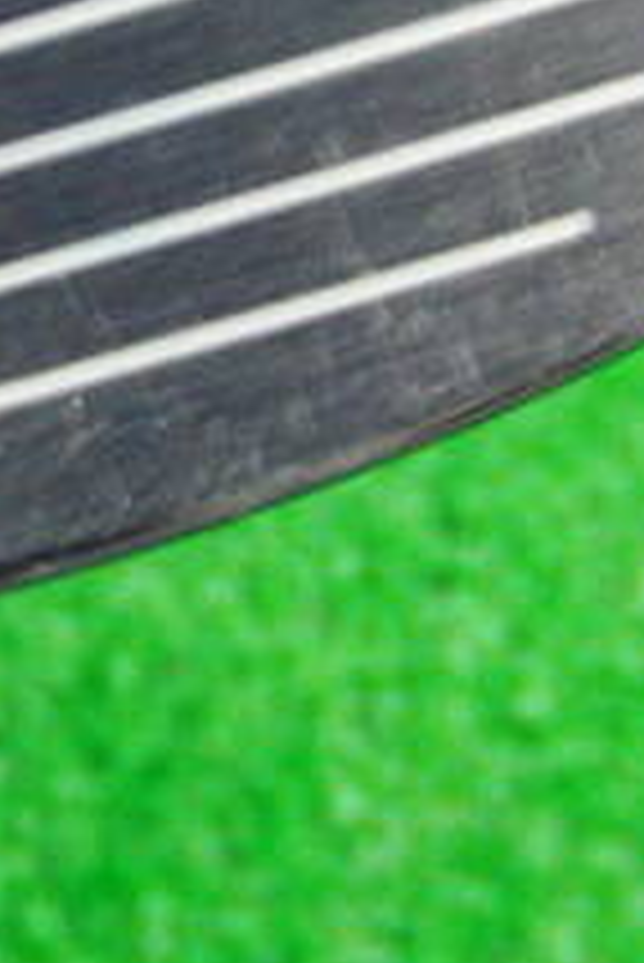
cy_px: 27
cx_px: -158
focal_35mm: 115
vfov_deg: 17.4
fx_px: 3081
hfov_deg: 11.7
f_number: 3.6
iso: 400
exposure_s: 1/13
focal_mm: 6.42
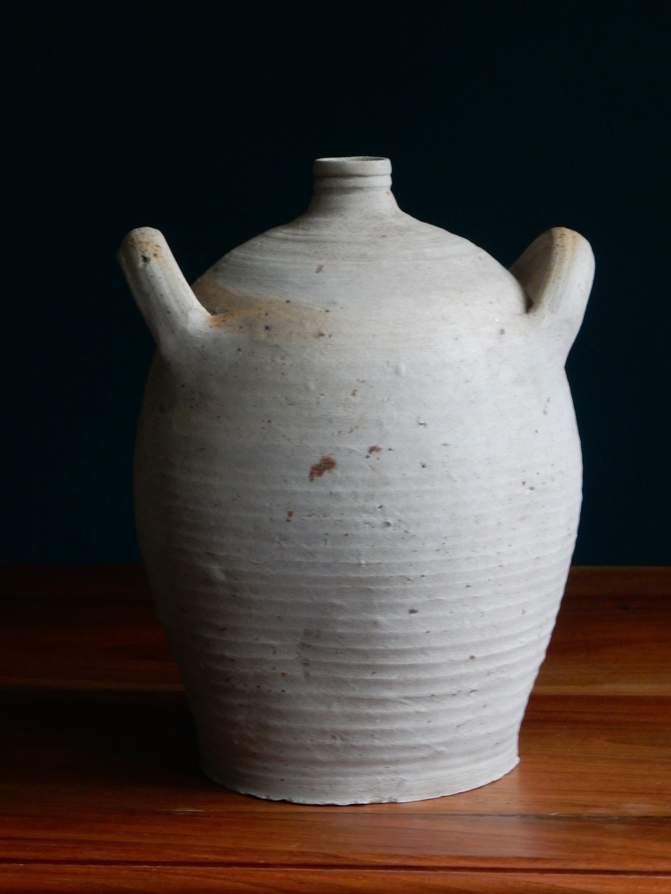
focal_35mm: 117
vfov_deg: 16.8
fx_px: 3024
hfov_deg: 12.7
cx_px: 336
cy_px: 447
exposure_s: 1/10
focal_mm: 20.9
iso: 400
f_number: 5.6
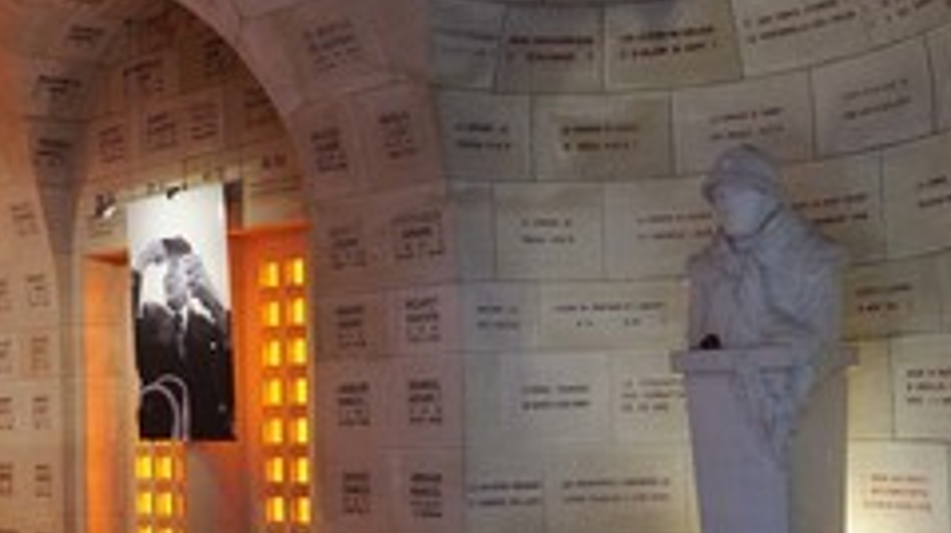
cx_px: 322
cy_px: 350
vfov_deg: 20.3
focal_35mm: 59
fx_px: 1487
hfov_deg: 35.2
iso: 1600
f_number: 4
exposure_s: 1/20
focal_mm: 32
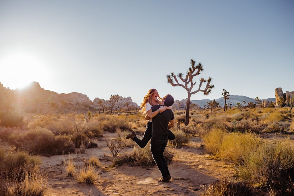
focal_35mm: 35
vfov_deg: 37.9
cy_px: 98
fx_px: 286
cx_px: 147
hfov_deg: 54.4
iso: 100
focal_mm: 35
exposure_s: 1/1000
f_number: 2.8
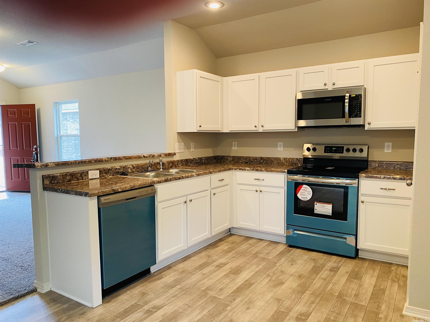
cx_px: 215
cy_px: 161
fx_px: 323
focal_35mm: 26
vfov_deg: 53.1
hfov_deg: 67.3
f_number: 1.8
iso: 200
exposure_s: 1/60
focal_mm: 4.25
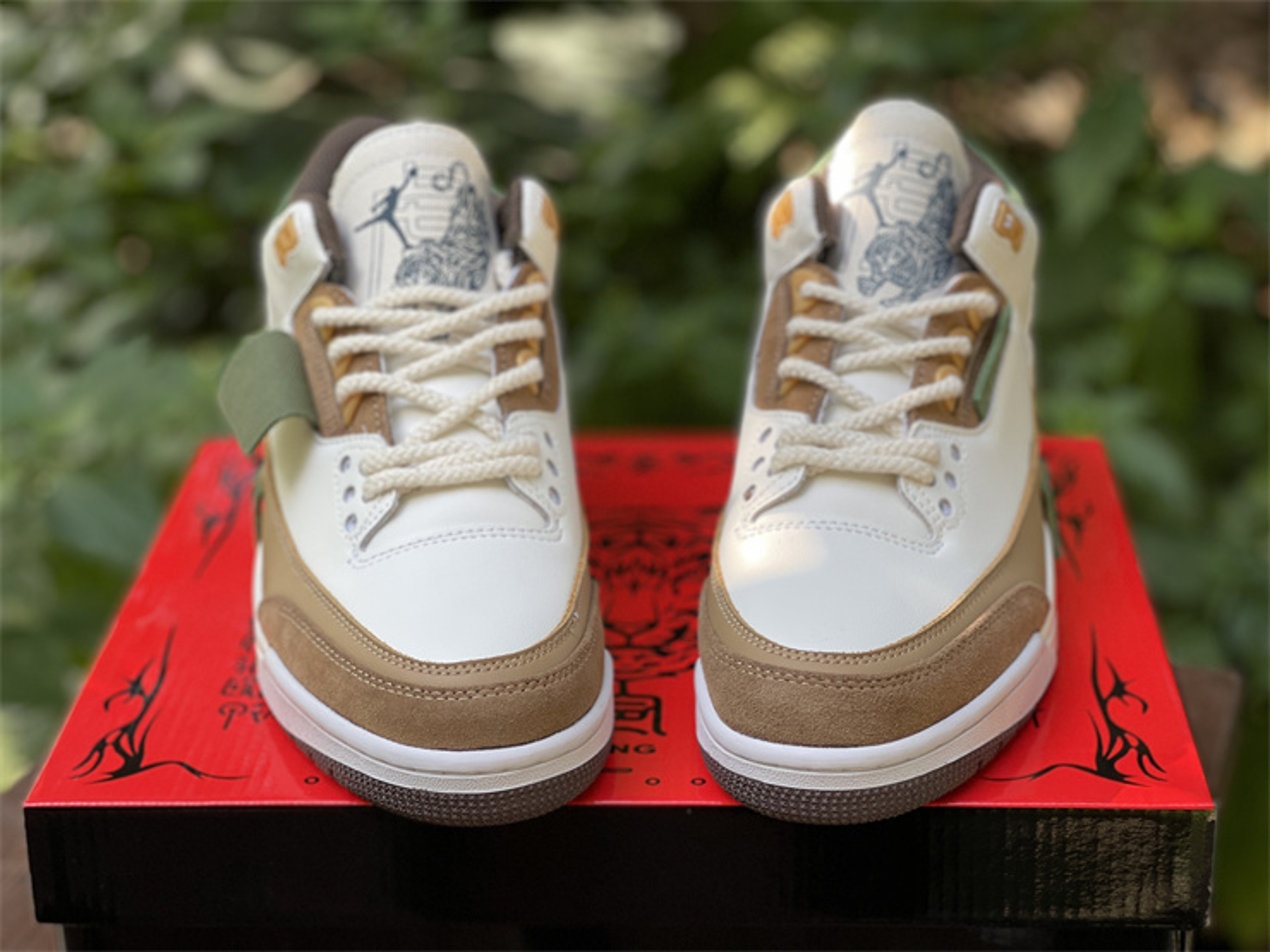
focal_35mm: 64
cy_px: 476
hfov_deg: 30.3
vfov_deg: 22.9
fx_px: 2348
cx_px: 635
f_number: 2.2
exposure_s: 1/121
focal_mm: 7.5
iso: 32
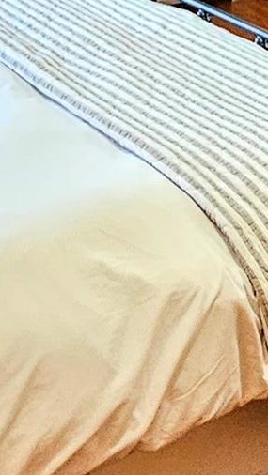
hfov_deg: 13.9
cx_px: 22
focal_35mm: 86
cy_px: -109
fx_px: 1085
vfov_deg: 22.6
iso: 320
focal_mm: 2.2
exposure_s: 1/40
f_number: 2.2
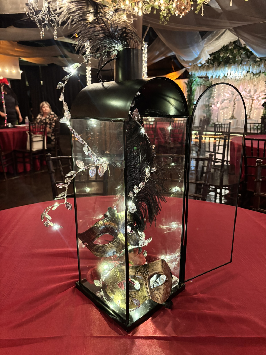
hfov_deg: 53.1
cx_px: 133
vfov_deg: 67.3
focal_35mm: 26
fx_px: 266
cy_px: 178
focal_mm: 5.96
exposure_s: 1/30
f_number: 1.6
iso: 640
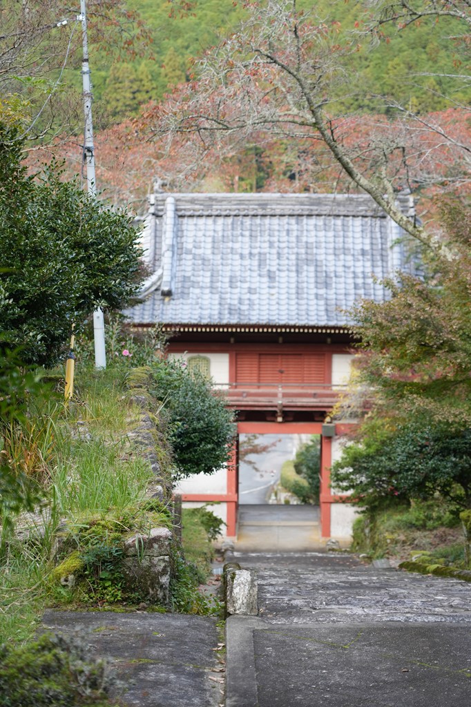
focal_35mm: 93
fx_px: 1826
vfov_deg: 21.9
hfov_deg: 14.7
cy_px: 354
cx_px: 236
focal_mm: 93
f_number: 4
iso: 500
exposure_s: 1/160
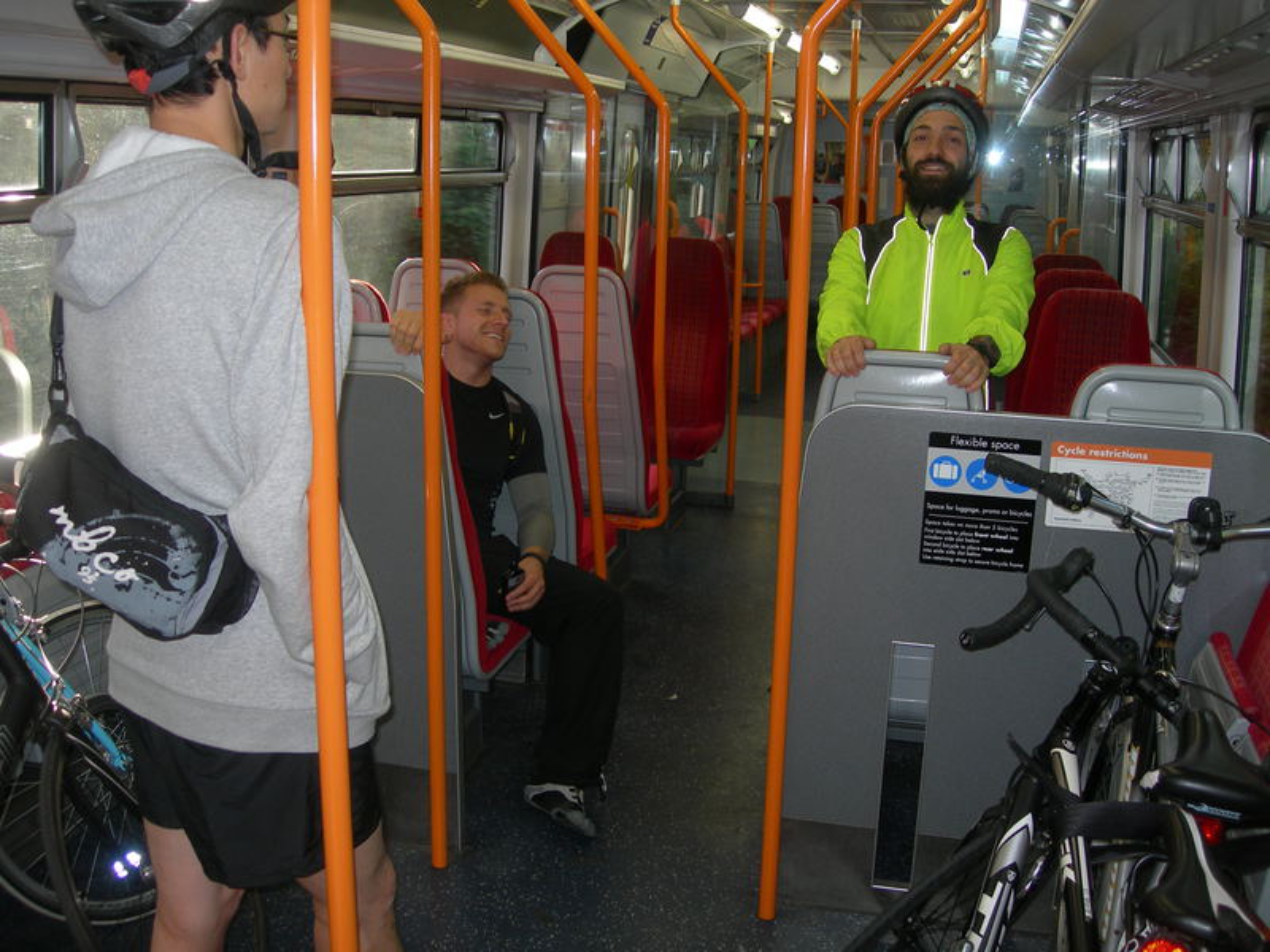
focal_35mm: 38
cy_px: 476
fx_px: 1394
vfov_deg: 37.7
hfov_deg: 49.0
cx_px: 635
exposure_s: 1/60.1
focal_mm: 7.8
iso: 50
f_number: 2.8
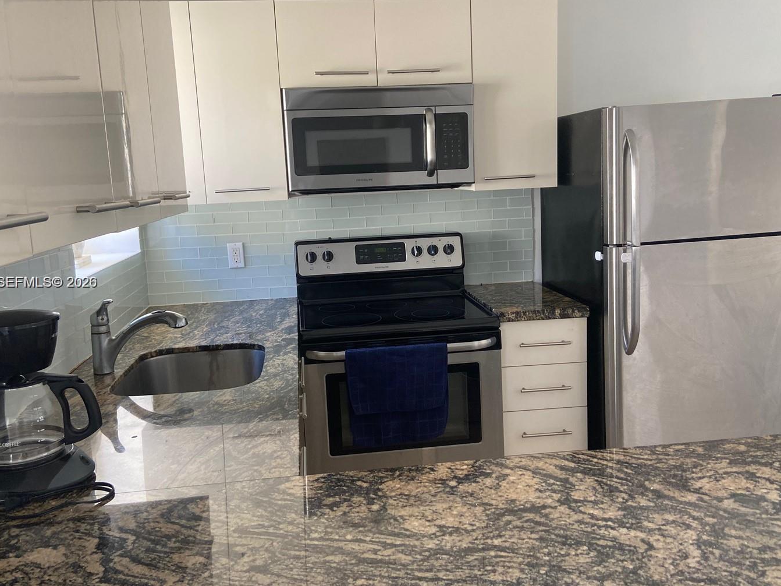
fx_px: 699
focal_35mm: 31
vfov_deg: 45.4
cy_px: 283
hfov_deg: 58.4
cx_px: 381
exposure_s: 1/117
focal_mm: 4.25
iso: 125
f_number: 1.8
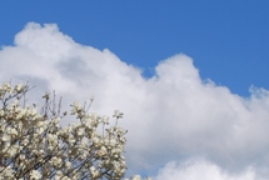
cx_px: 94
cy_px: 168
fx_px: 1070
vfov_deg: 9.6
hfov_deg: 14.3
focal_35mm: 143
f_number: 9
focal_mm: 32
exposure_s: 1/320
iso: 100
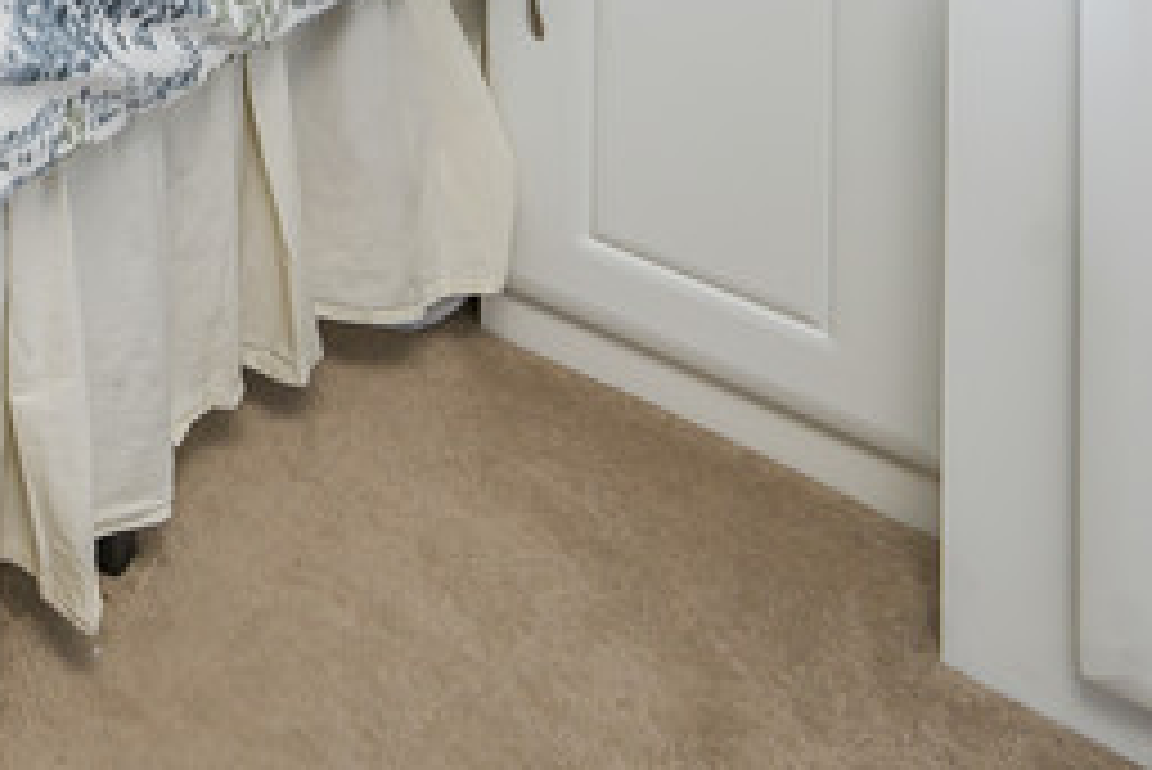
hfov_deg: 26.3
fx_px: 1537
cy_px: -718
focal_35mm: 48
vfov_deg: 19.0
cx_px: -670
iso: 320
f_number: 9
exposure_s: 1/3
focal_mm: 12
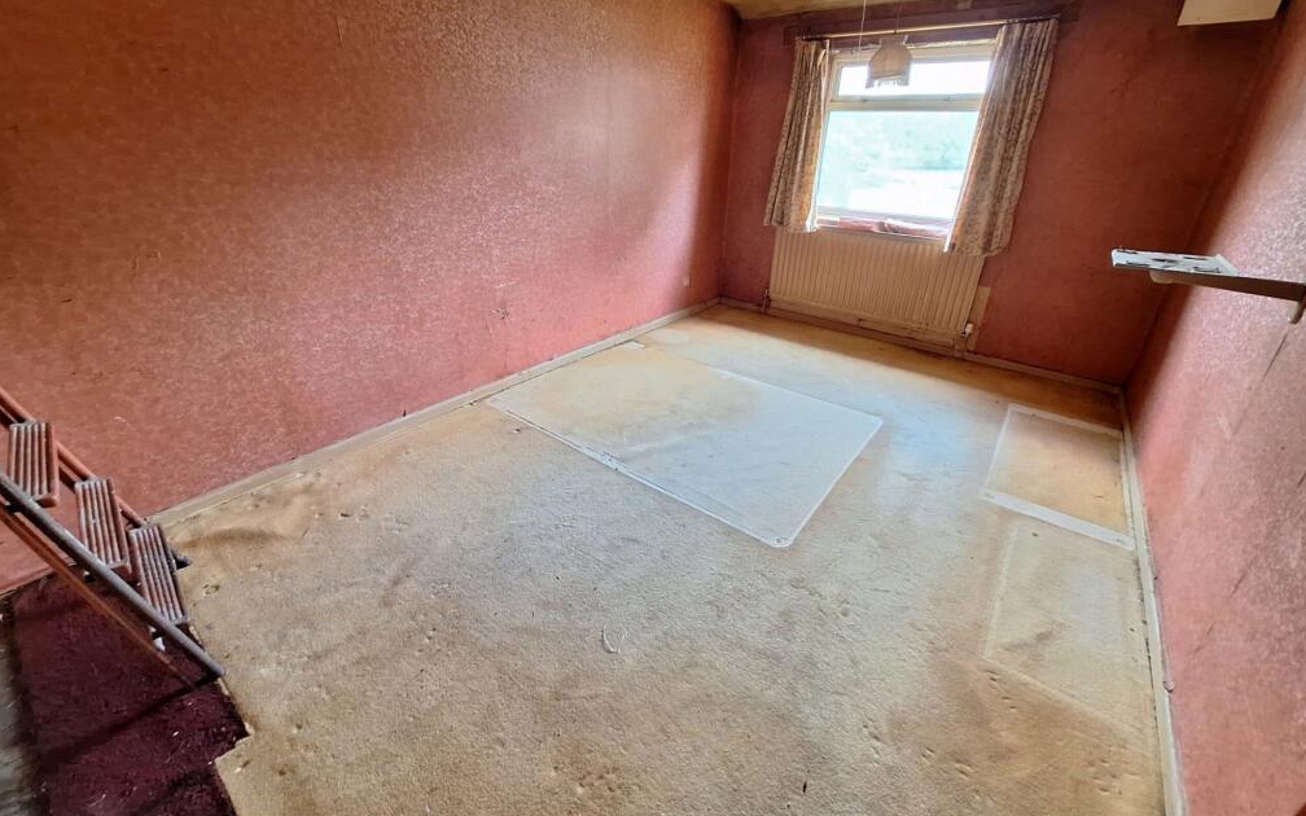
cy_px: 350
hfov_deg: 105.3
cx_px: 645
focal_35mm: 14
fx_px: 498
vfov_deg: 78.2
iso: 200
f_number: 2.2
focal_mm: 1.74
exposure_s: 1/25
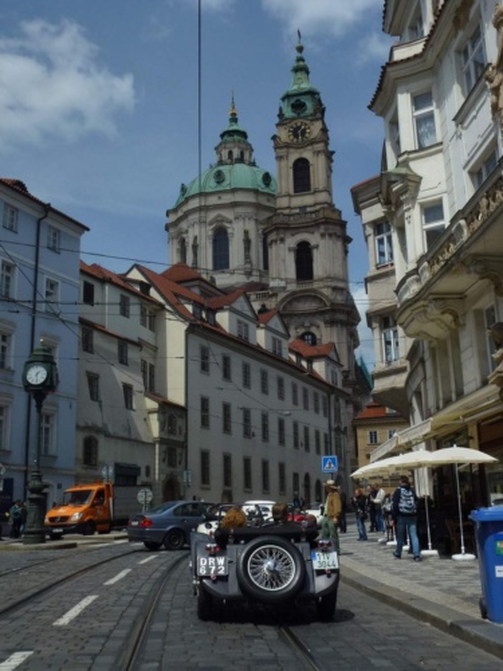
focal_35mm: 38
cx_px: 252
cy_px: 336
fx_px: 736
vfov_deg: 49.0
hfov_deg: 37.7
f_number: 3.8
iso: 100
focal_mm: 6.8
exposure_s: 1/2000
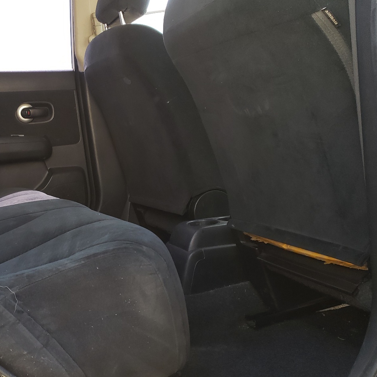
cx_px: 86
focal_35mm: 39
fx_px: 481
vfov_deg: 42.8
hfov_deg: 41.3
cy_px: 205
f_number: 1.5
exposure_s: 1/120
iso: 74
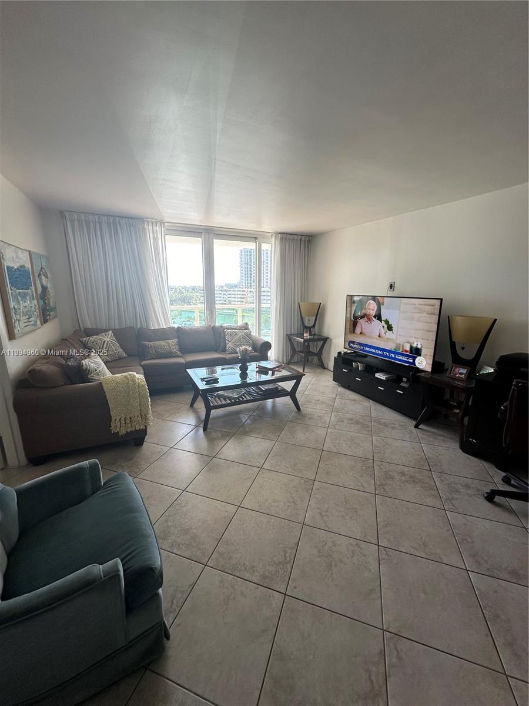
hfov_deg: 85.7
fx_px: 285
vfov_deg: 102.1
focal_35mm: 14
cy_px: 353
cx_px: 264
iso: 80
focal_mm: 2.22
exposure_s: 1/120
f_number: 2.2
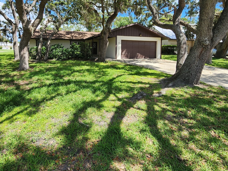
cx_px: 100
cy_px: 53
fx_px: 119
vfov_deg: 69.0
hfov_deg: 87.4
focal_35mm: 18
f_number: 2.2
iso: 50
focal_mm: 2.2
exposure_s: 1/845
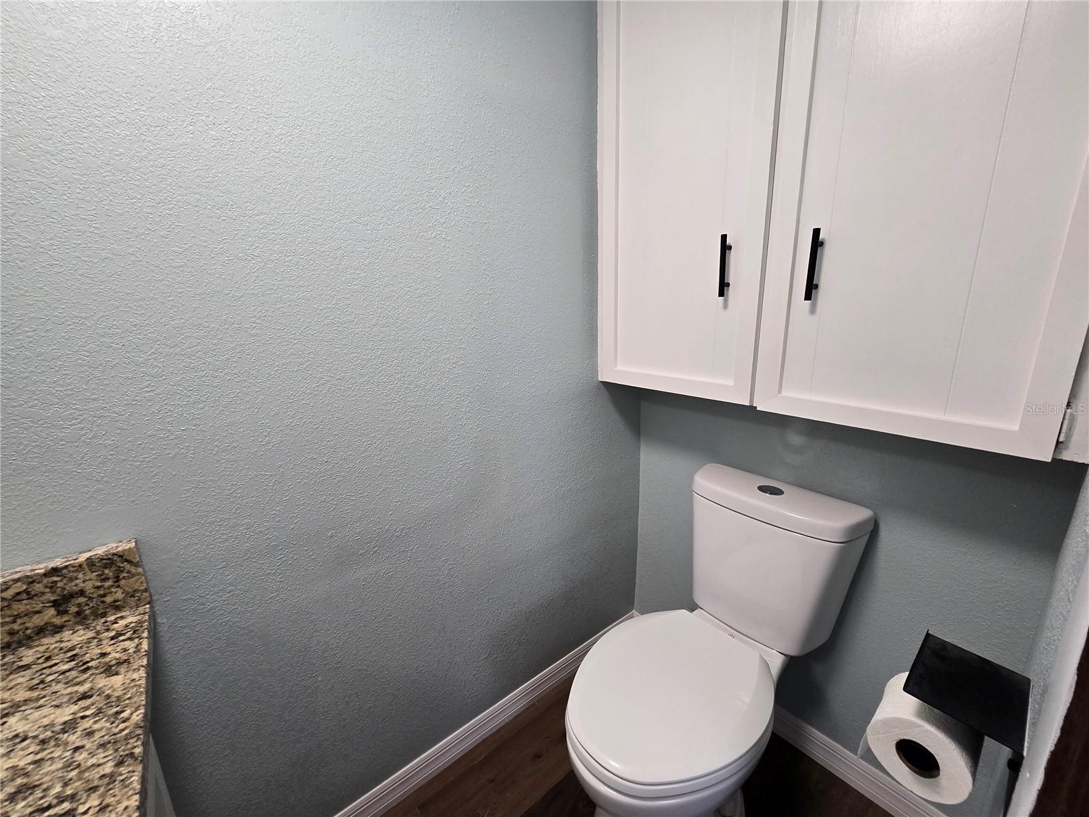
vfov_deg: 89.9
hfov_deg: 106.2
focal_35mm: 13
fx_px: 409
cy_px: 408
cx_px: 544
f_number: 2.2
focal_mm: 2.2
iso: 160
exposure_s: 1/60
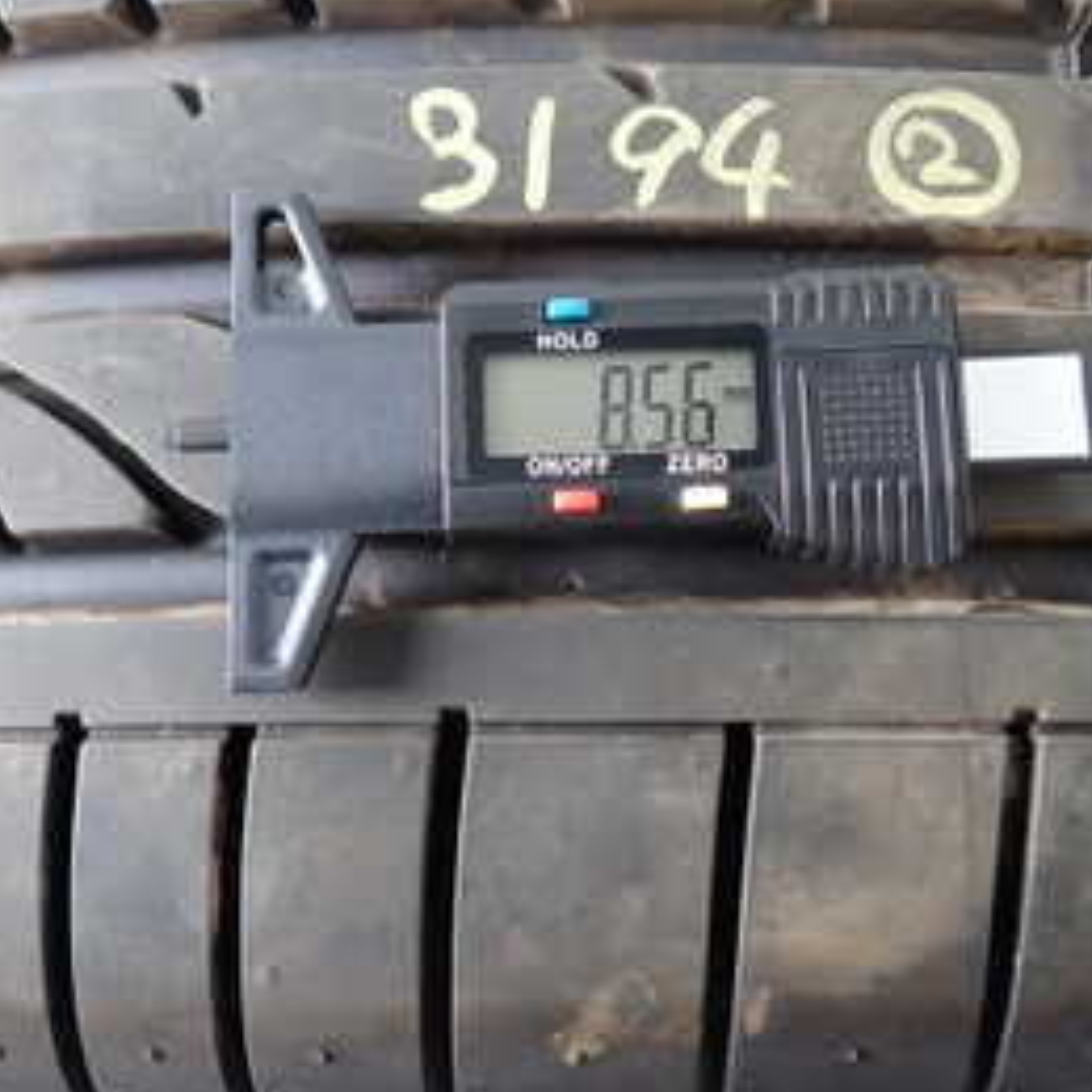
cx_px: 638
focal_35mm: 51
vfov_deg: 33.1
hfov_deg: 33.3
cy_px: 365
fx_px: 1820
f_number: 2
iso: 200
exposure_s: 1/30
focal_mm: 4.5
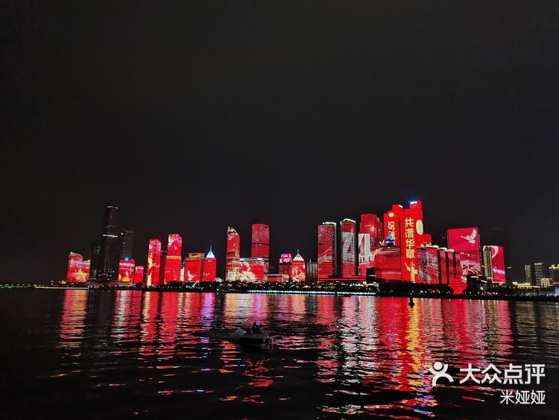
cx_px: 280
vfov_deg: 53.1
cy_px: 210
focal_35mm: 26
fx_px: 420
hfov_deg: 67.3
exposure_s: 1/50
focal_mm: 5.58
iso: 640
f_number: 1.8
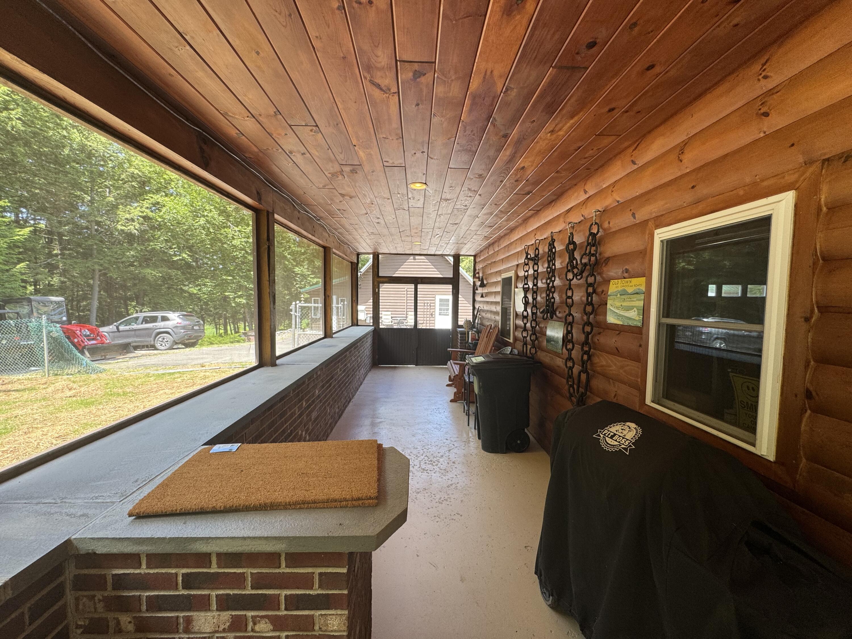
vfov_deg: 85.7
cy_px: 320
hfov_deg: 102.1
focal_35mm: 14
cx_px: 426
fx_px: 345
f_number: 2.2
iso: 80
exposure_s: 1/120
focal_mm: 2.22
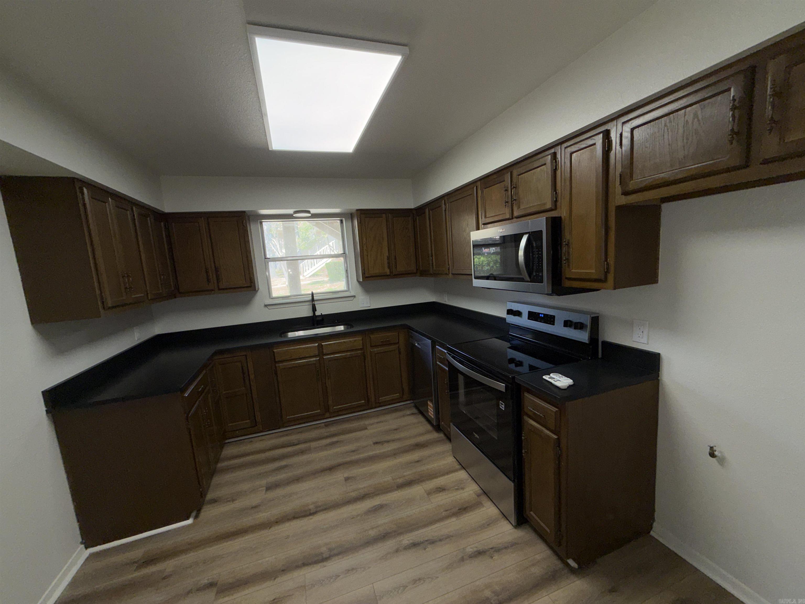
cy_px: 302
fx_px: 326
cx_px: 402
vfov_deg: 85.7
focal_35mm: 14
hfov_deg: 102.1
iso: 20
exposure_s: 1/60
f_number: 2.2
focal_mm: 2.22
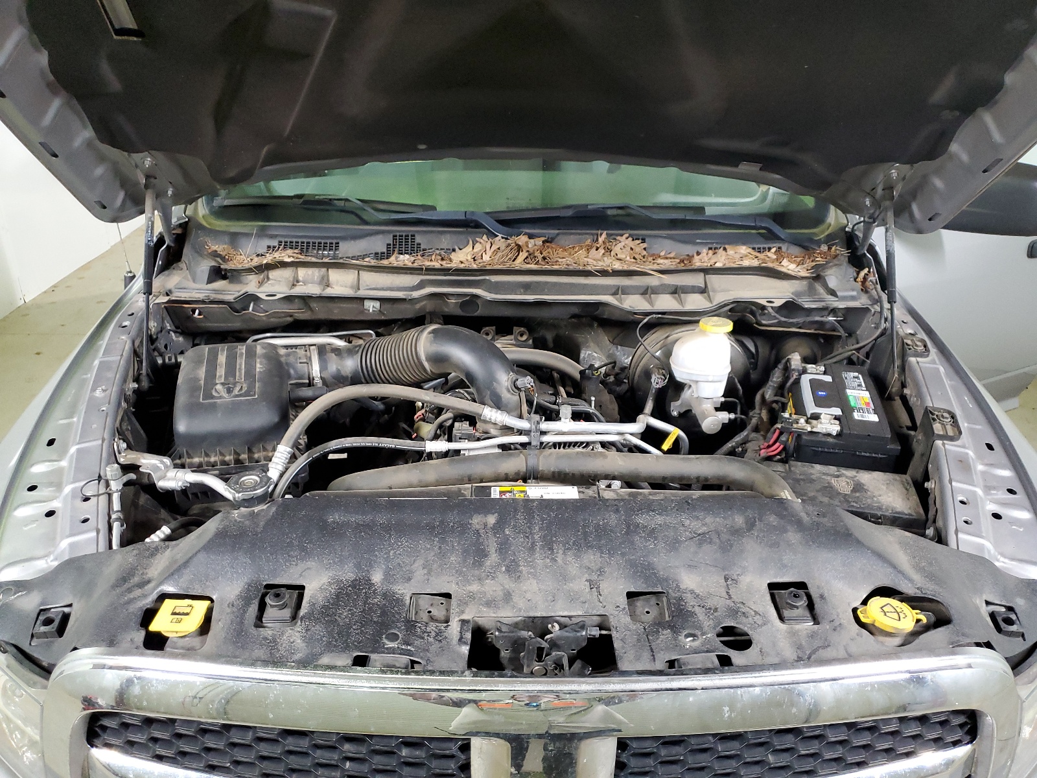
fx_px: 779
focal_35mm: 26
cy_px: 389
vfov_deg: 53.1
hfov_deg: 67.3
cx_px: 518
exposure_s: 1/60.2
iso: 301
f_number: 1.5
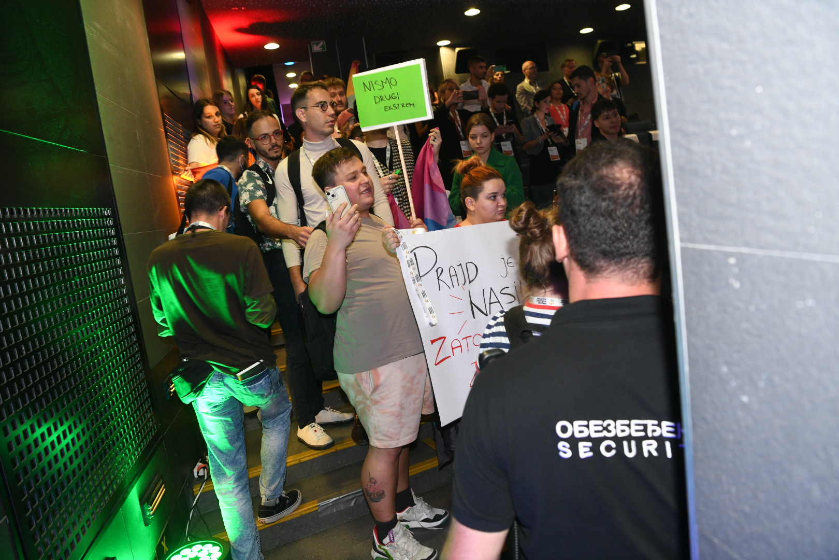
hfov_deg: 73.7
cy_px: 280
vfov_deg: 53.1
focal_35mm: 24
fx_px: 559
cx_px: 420
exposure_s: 1/60
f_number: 4.5
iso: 1600
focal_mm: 24
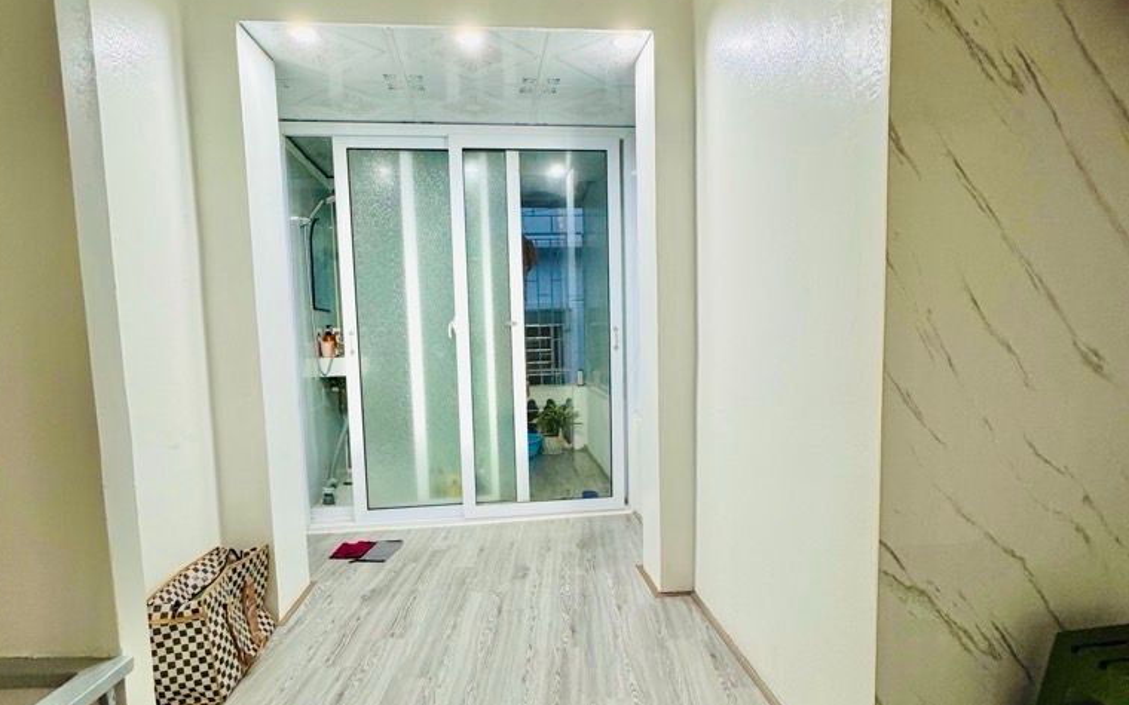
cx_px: 560
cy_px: 383
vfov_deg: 59.6
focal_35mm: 20
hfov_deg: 85.1
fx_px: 615
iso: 200
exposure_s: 1/100
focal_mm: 2.22
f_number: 2.2
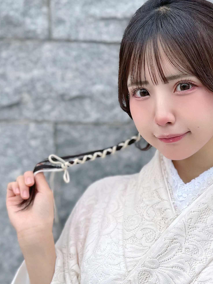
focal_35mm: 49
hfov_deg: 28.9
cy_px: 195
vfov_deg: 38.4
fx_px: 402
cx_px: 177
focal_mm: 6.86
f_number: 1.78
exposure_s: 1/121
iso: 80
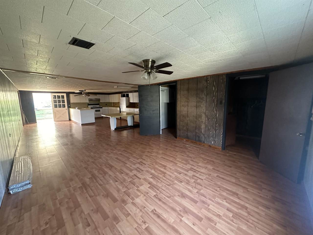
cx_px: 156
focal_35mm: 14
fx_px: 127
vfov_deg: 85.7
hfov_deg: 102.1
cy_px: 118
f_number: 2.2
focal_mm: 2.22
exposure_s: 1/60
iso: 1000
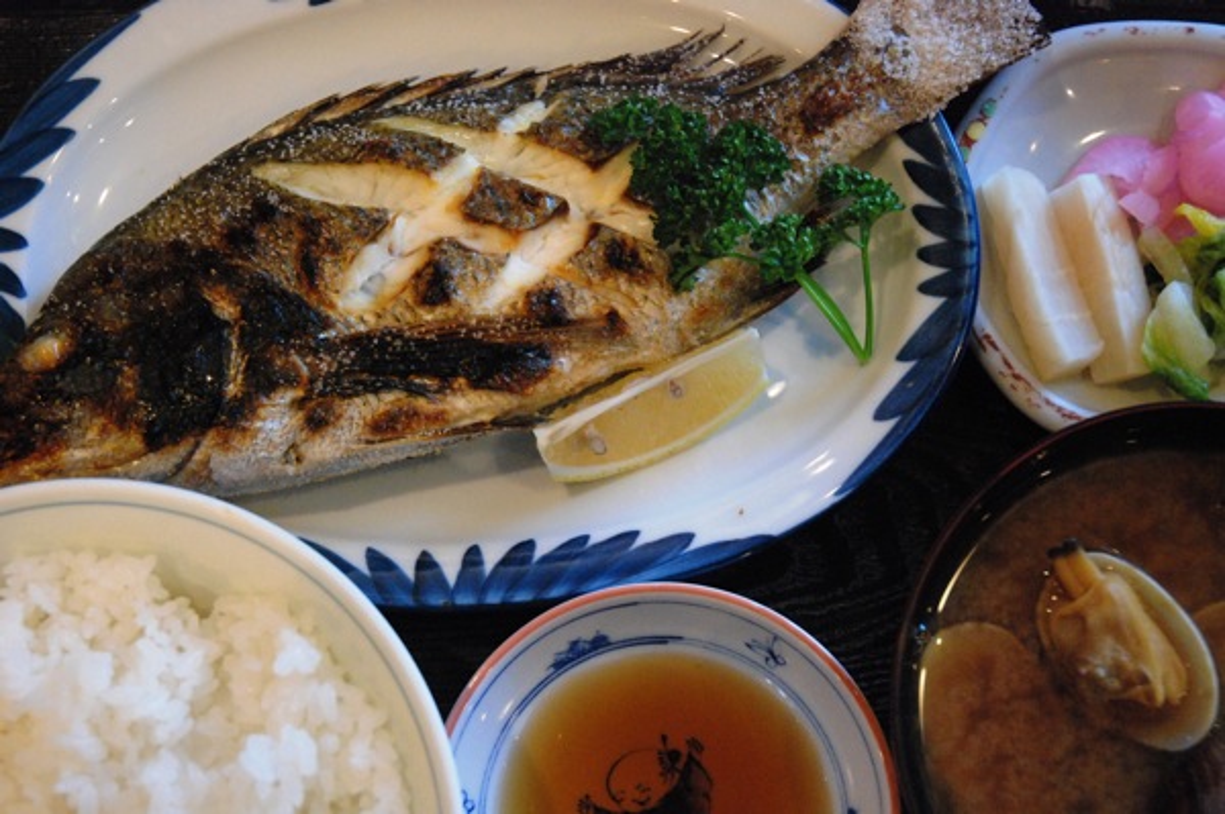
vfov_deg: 23.7
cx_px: 612
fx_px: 1938
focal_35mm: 57
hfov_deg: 35.1
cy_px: 407
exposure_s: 1/60
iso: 1600
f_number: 4.2
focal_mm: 38
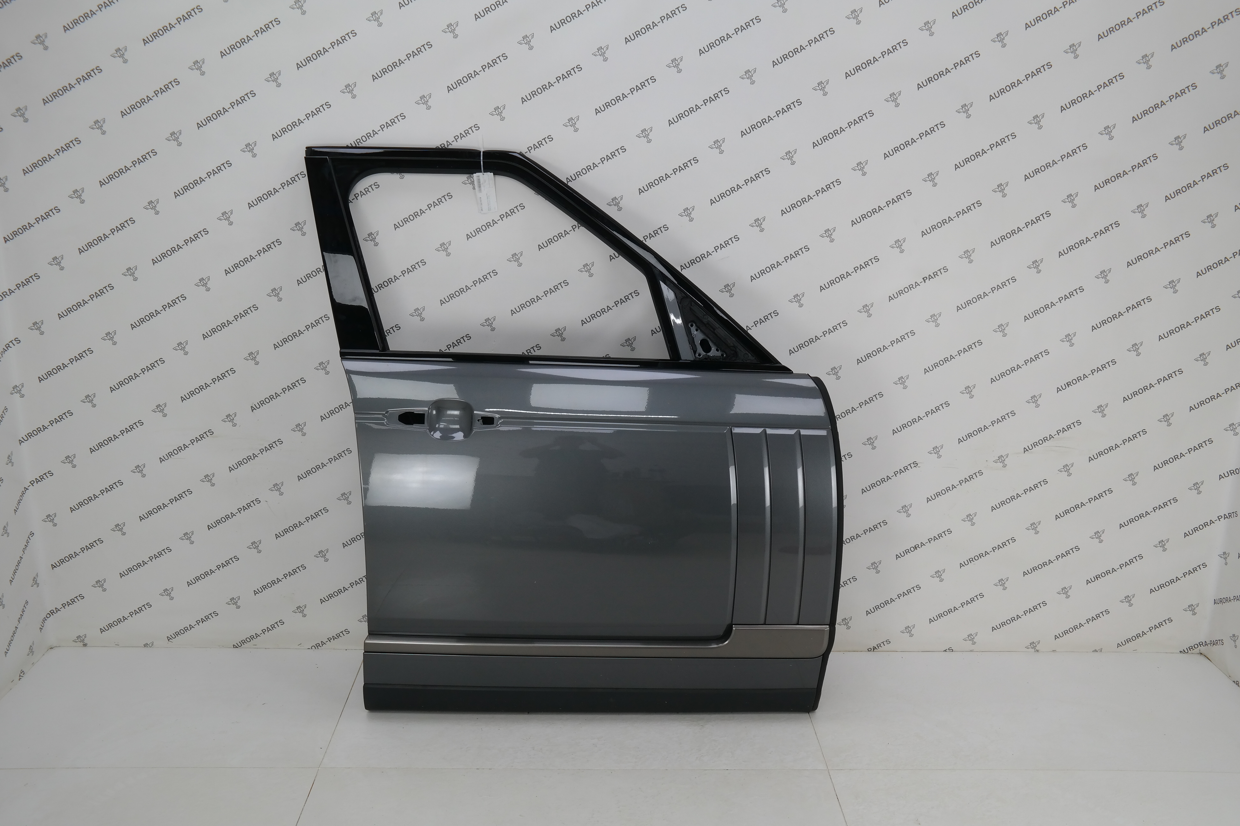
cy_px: 413
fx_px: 1137
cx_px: 620
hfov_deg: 57.2
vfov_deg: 40.0
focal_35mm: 33
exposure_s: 1/40
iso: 200
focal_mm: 22
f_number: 7.1
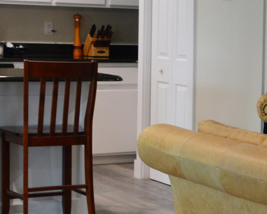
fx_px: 964
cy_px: 154
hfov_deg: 14.8
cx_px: 379
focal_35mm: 122
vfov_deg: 12.6
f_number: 6.3
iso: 720
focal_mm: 24
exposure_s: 1/15
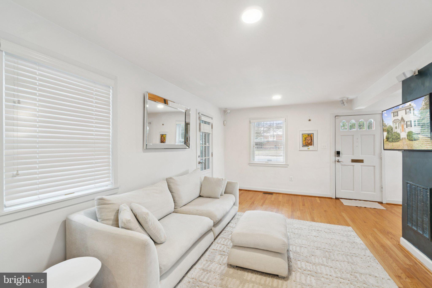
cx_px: 216
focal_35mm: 15
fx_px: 180
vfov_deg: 77.3
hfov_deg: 100.4
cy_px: 144
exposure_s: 1/6
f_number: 7.1
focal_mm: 10
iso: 200
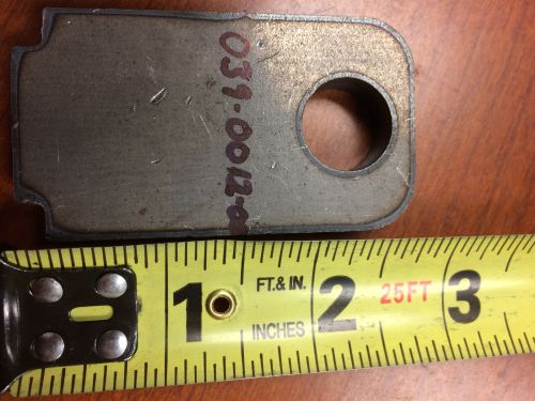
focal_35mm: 29
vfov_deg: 48.2
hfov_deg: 61.7
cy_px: 200
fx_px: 448
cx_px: 268
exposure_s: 1/30
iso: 64
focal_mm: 4.15
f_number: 2.2
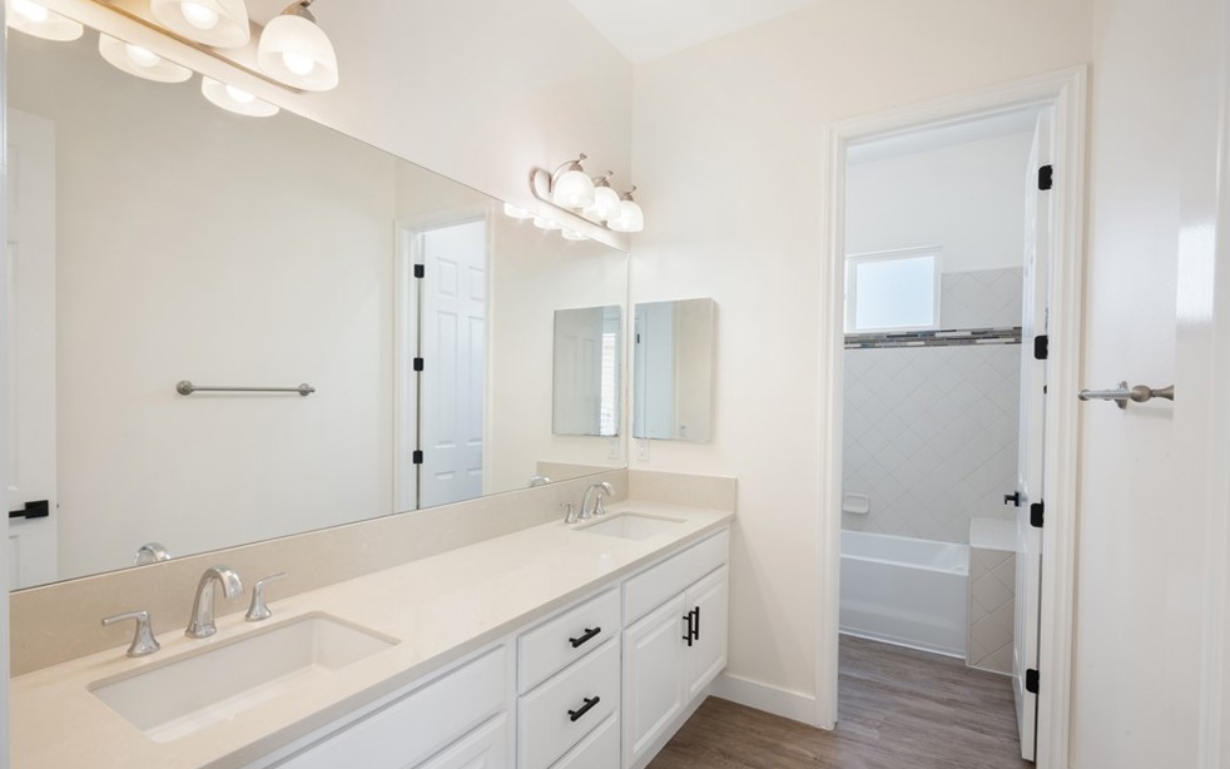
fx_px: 570
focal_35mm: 17
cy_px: 408
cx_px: 612
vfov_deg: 68.0
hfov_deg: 94.4
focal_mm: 16
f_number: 22
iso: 100
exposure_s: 3.2
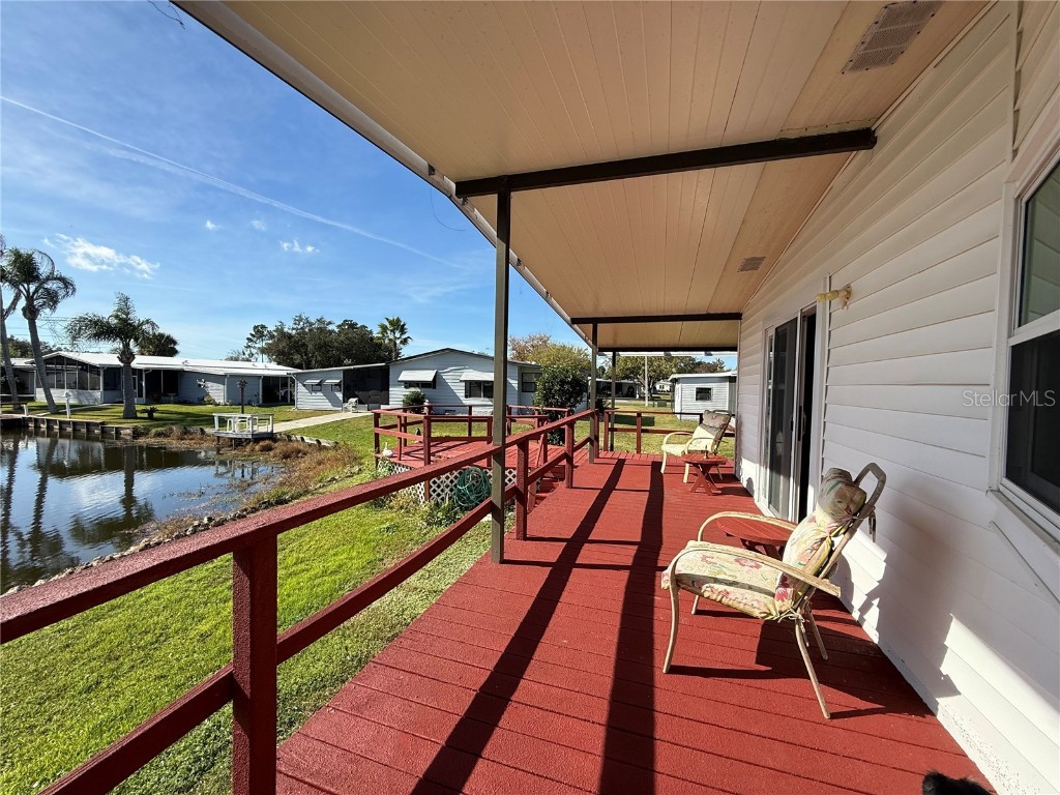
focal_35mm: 14
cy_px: 398
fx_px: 429
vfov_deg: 85.7
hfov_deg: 102.1
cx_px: 530
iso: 50
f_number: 2.2
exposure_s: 1/1572
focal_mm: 2.22
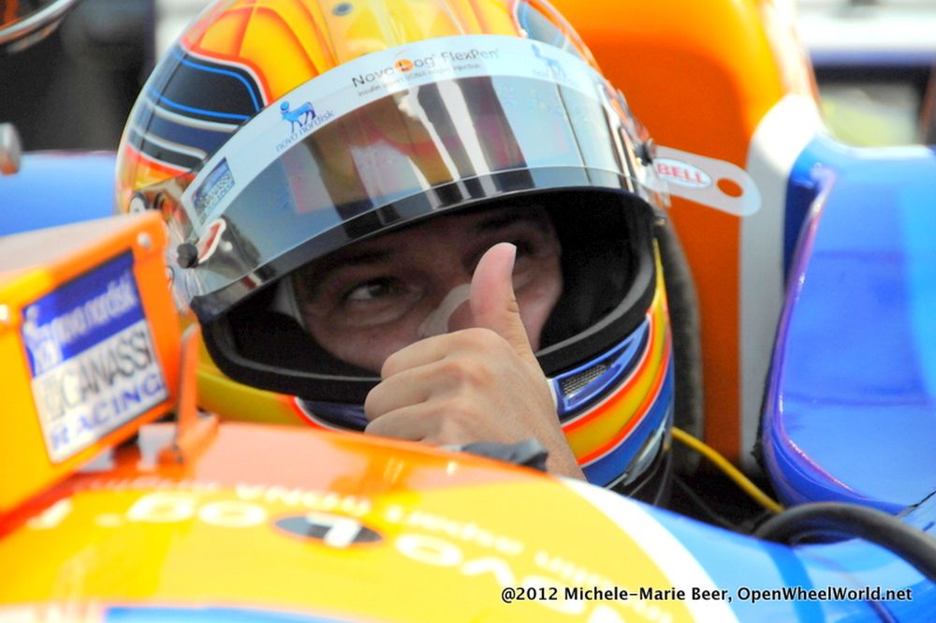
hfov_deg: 6.9
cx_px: 468
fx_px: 7793
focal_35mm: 300
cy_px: 312
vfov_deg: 4.6
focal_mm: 200
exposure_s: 1/4000
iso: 1000
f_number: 5.6
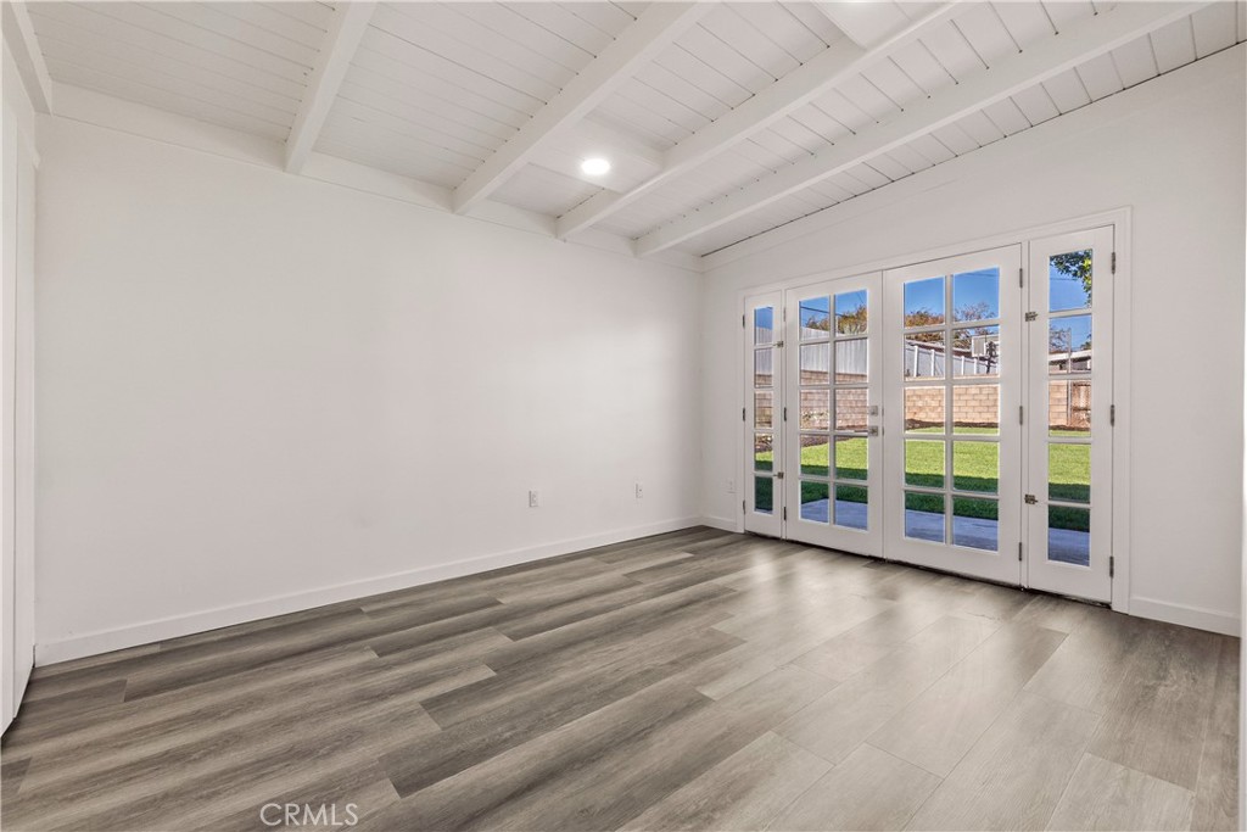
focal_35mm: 15
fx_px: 520
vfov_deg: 77.3
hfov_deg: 100.4
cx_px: 624
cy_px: 416
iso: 400
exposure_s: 1/20
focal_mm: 10
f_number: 8
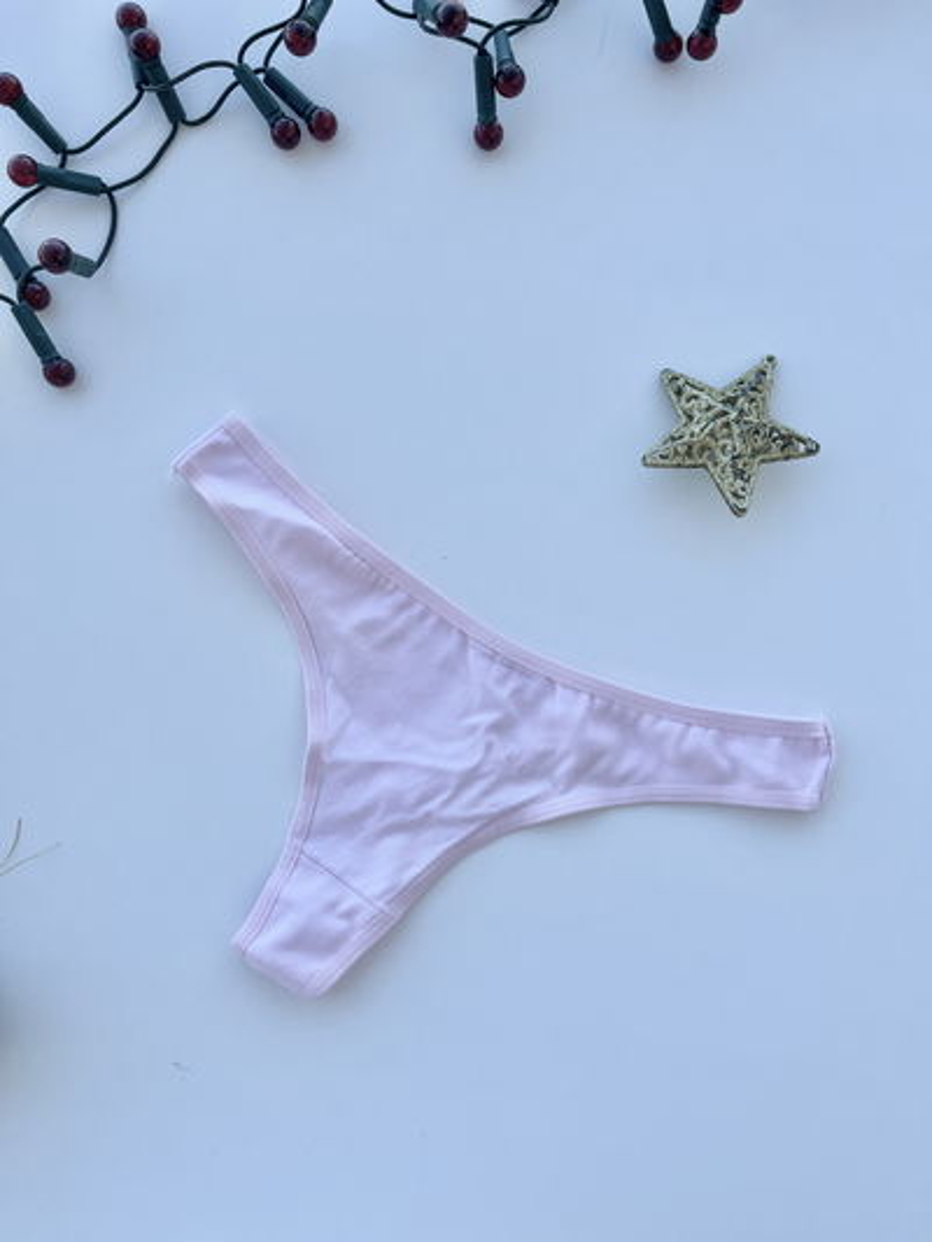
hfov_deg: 53.1
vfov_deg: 67.3
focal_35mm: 26
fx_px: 933
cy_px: 621
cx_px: 466
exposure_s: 1/885
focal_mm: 5.1
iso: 50
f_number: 1.6
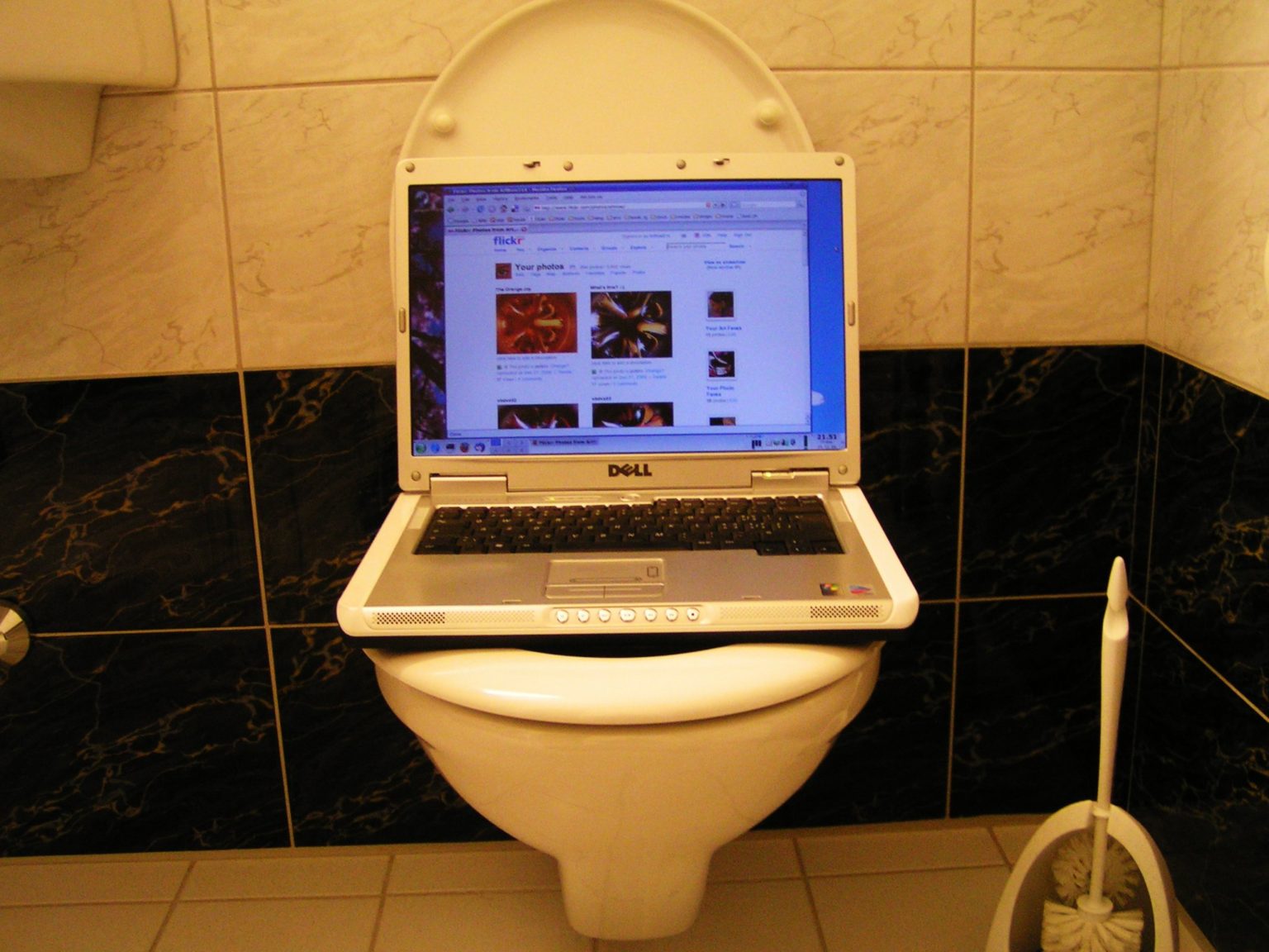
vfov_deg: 37.7
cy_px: 476
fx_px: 1393
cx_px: 634
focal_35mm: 38
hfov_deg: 49.0
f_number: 2.8
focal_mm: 5.8
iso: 200
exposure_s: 1/10
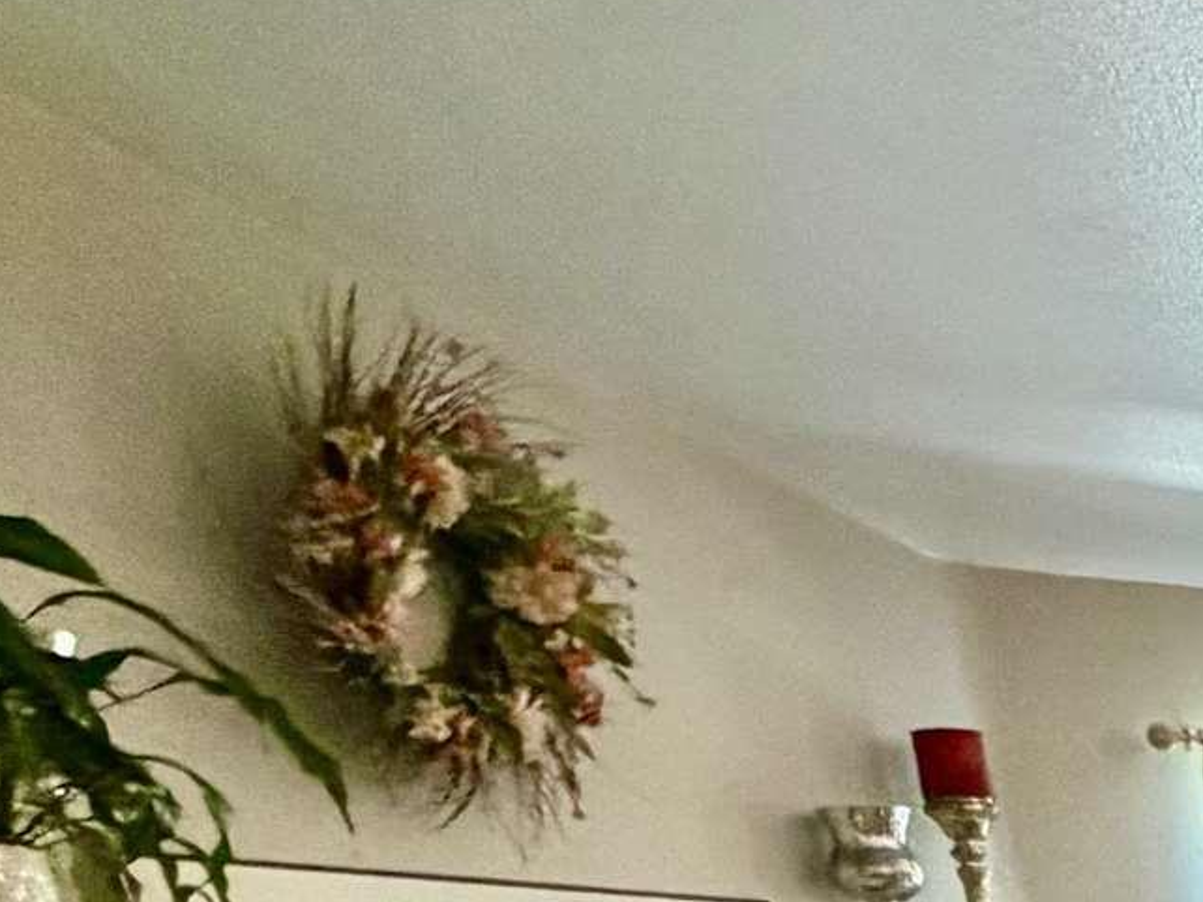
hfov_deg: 18.5
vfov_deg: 17.5
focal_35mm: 67
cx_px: 2417
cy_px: 1654
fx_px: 2328
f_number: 2.2
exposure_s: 1/60
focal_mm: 2.22
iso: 400
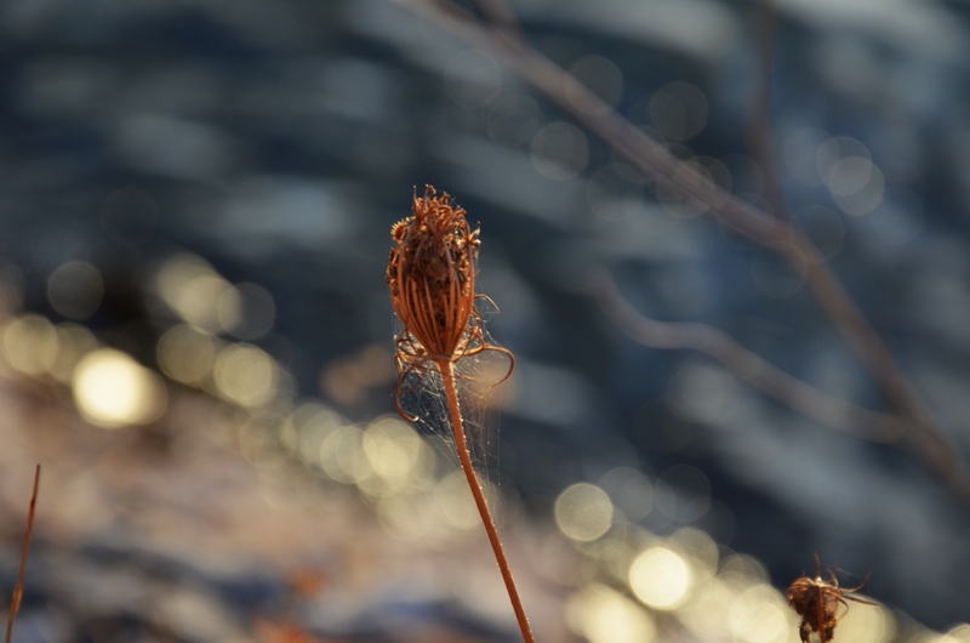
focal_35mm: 158
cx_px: 485
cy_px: 322
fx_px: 4235
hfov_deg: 13.1
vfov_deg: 8.7
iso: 360
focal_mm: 105
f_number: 8
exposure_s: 1/125
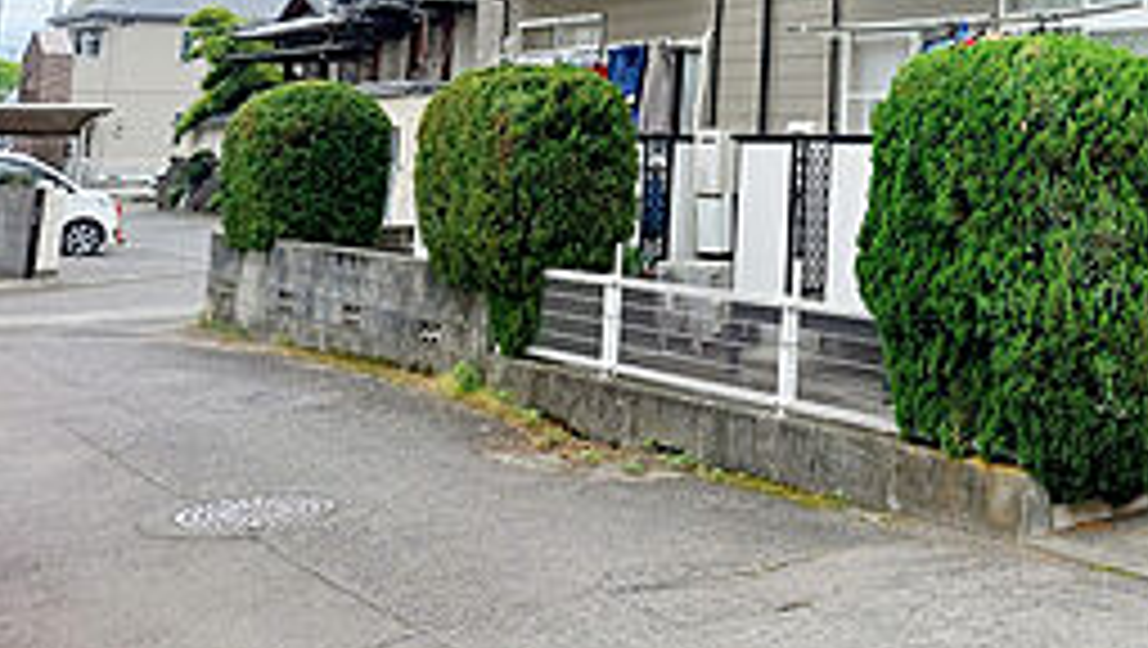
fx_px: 1584
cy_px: -119
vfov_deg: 21.5
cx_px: 1103
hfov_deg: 36.5
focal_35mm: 52
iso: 25
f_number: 1.8
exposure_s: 1/738
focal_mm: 5.23
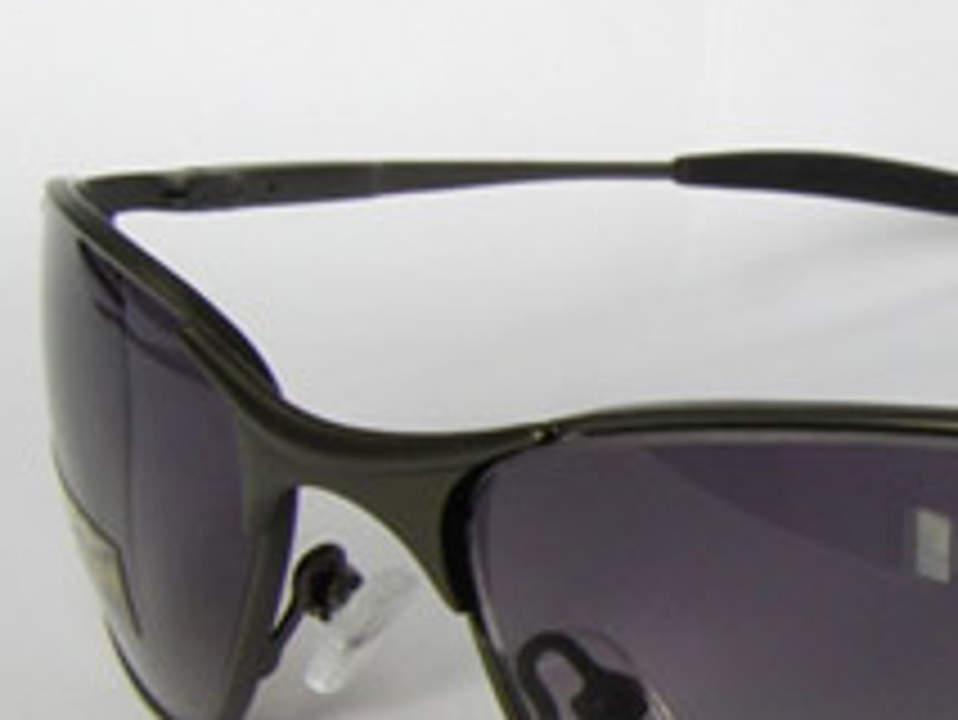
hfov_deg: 28.9
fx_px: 1689
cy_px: 493
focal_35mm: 61
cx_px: 1039
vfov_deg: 23.9
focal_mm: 4.6
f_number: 7.9
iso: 100
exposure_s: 1/13
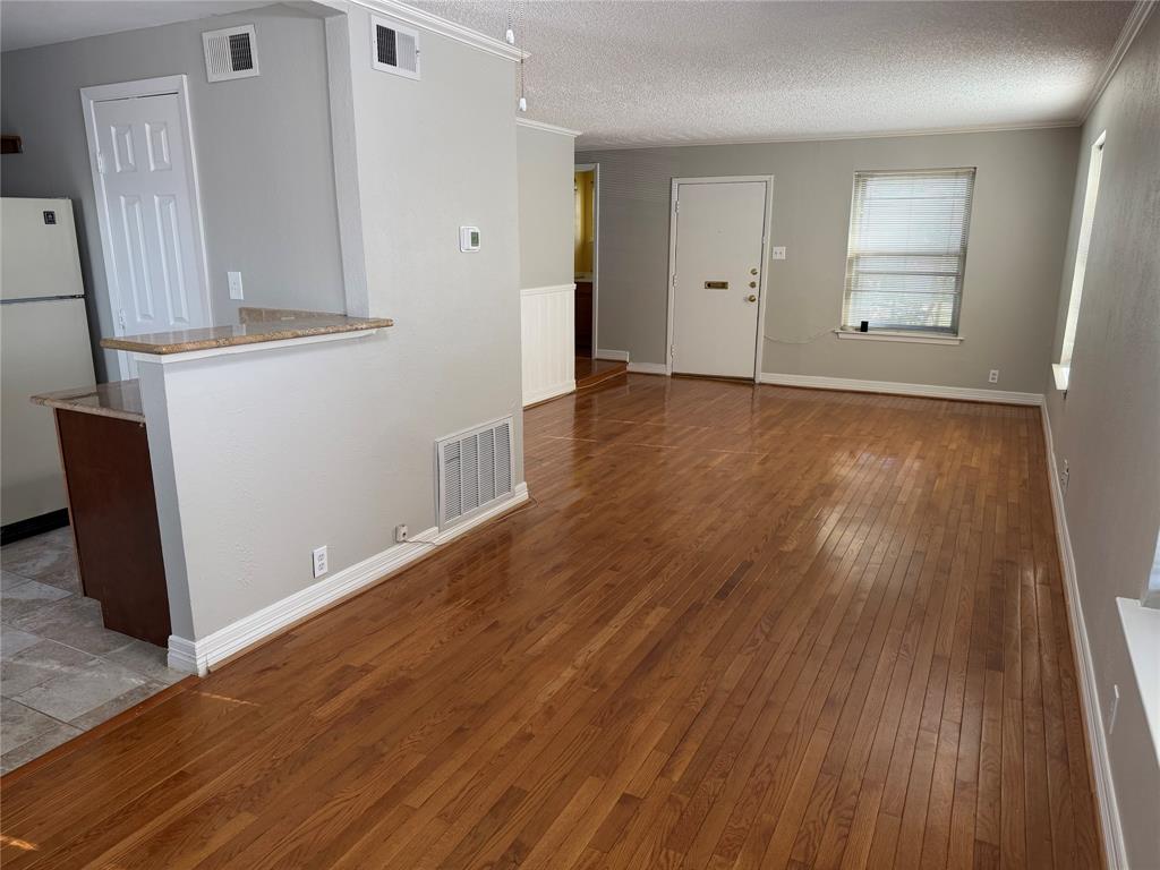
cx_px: 580
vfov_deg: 56.8
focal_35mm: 24
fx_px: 804
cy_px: 435
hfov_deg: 71.6
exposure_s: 1/60
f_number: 1.78
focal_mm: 6.76
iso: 125
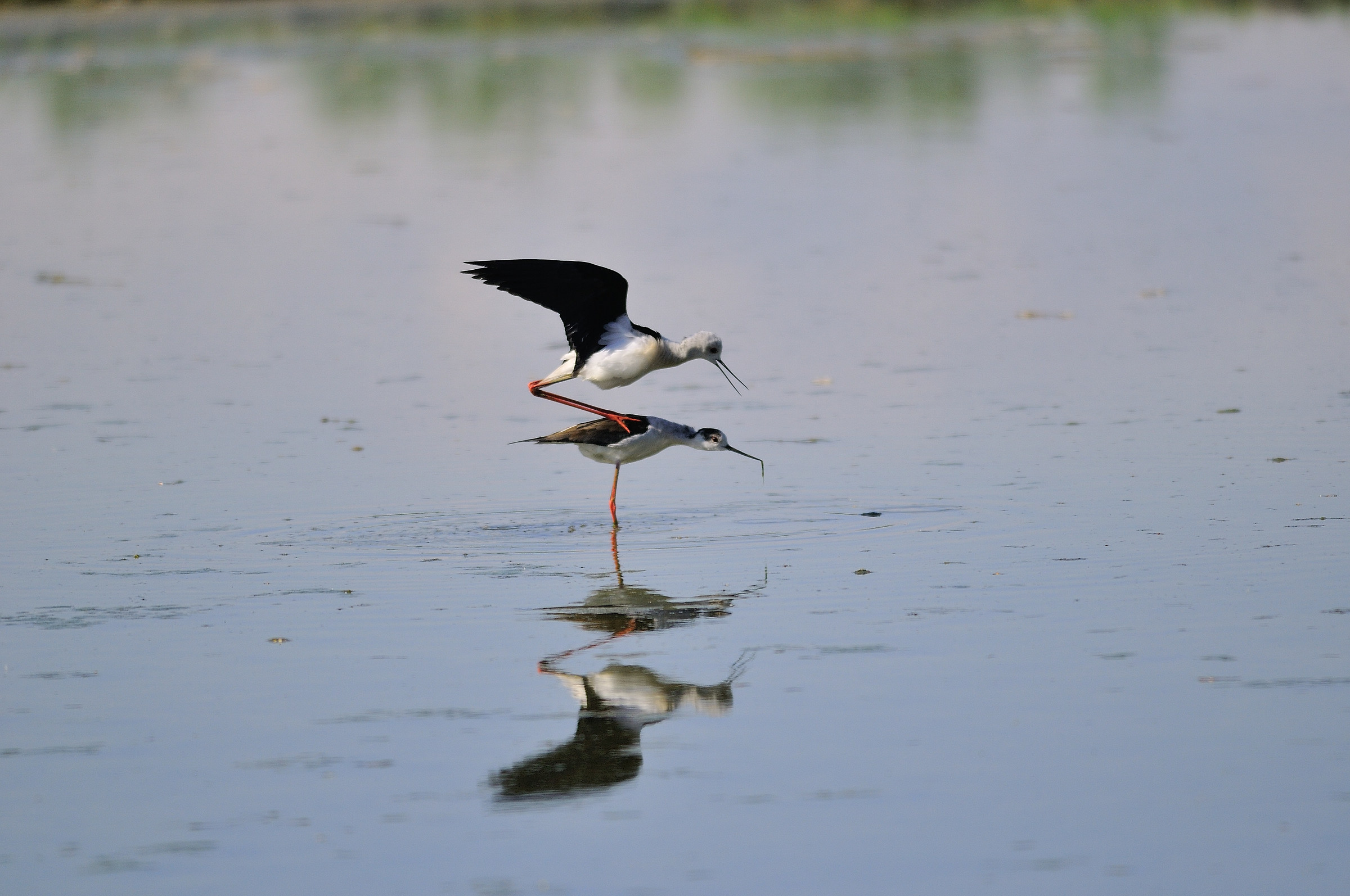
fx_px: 16854
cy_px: 448
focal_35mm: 450
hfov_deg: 4.6
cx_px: 675
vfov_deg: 3.0
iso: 200
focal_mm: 300
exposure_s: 1/2500
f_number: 4
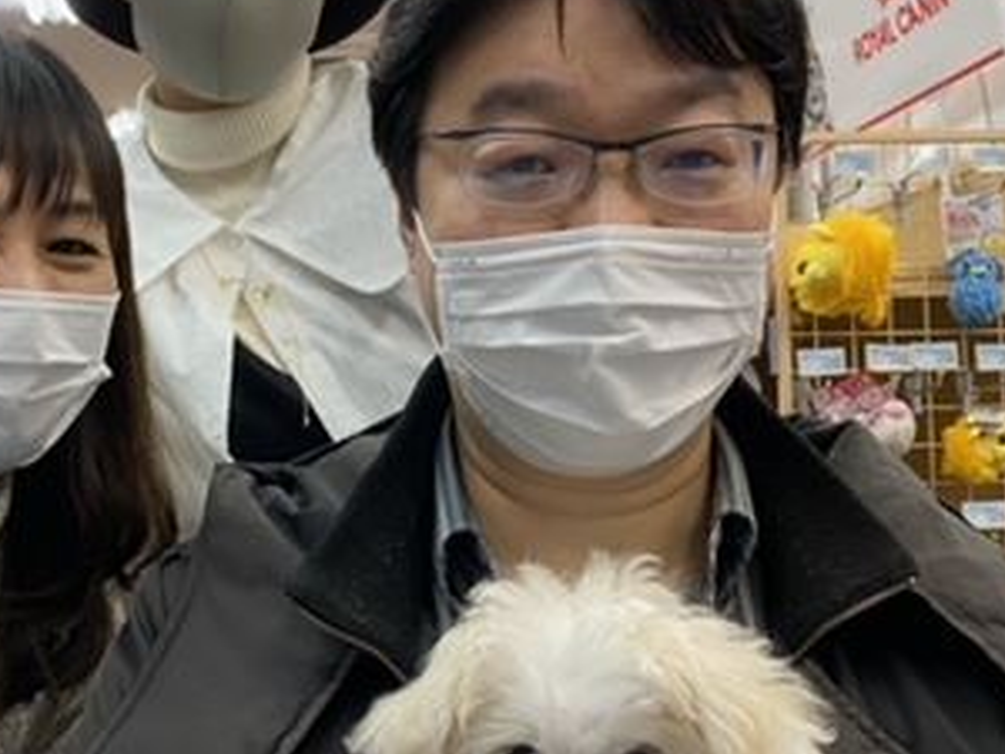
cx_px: 312
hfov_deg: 36.3
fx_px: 1510
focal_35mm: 52
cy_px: 385
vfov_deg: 28.0
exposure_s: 1/60
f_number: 1.8
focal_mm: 4.25
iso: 125
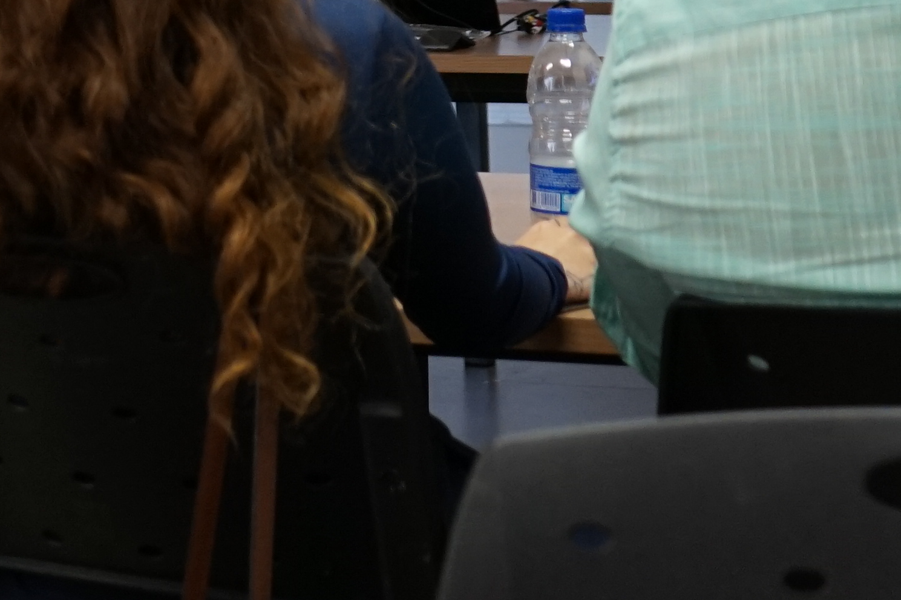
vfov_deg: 10.0
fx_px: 3328
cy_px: -289
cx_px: -205
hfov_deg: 14.9
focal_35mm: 133
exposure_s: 1/160
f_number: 4
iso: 1000
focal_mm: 33
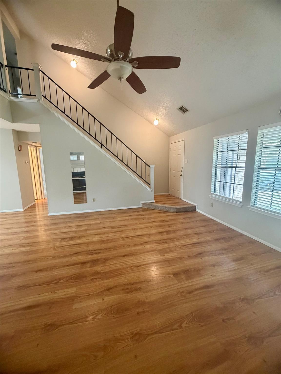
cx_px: 140
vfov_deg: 102.1
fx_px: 152
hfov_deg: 85.7
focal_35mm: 14
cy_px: 187
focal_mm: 2.22
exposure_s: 1/60
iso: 500
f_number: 2.2
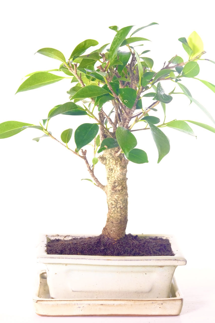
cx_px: 108
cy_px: 162
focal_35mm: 136
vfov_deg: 15.1
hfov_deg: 10.1
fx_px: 1218
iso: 1600
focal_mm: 90.4
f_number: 11
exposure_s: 1/13
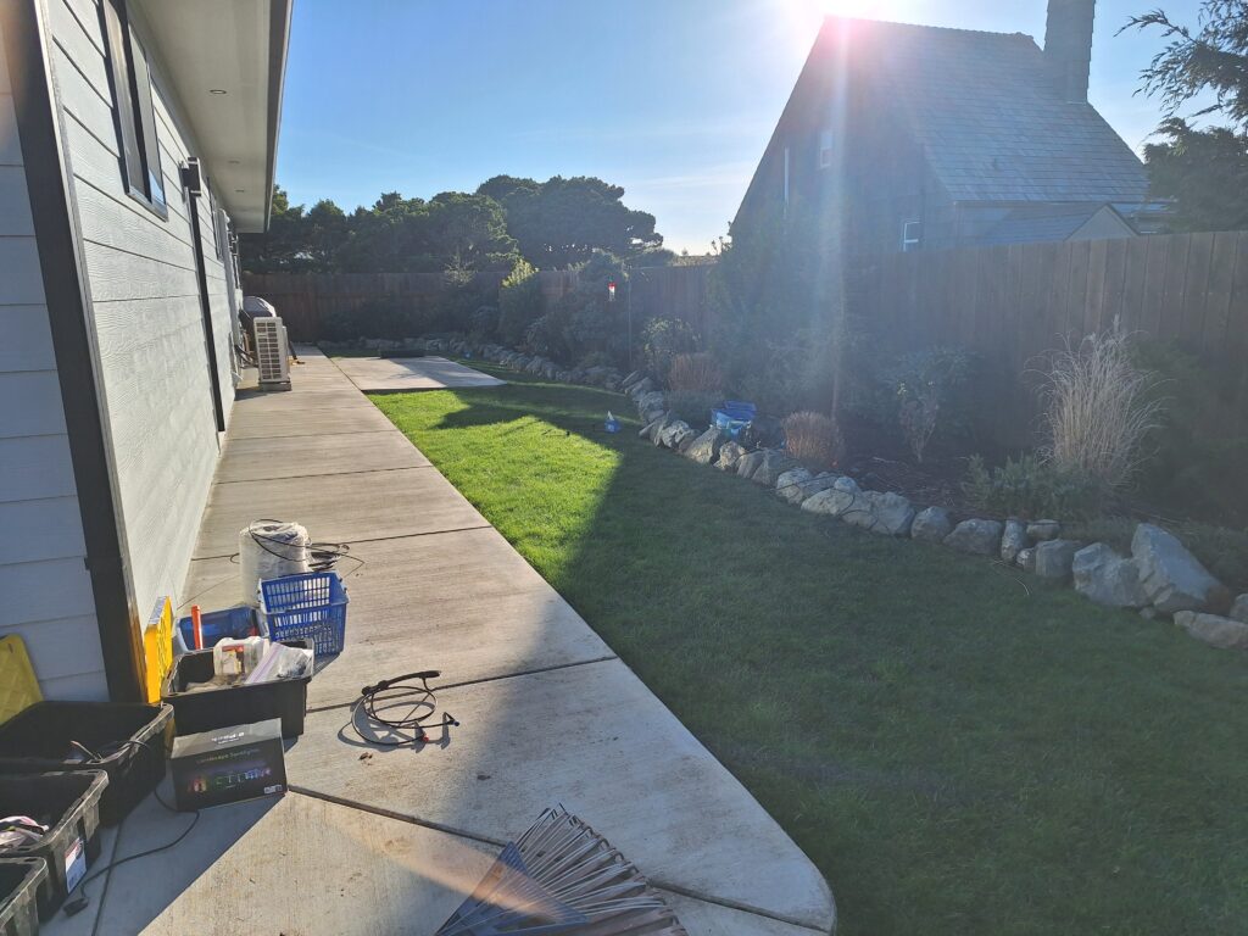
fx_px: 829
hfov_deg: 73.9
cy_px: 468
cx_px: 624
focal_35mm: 23
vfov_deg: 58.9
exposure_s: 1/2545
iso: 40
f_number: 1.8
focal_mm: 5.54
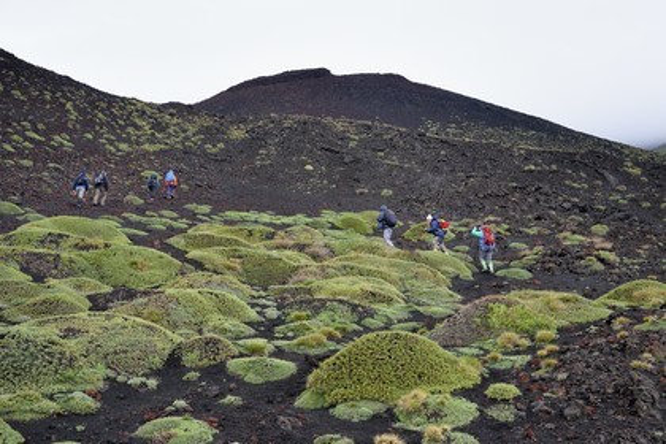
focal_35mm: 48
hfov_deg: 41.1
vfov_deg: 28.1
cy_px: 222
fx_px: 888
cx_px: 333
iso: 800
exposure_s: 1/250
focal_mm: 48
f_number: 9
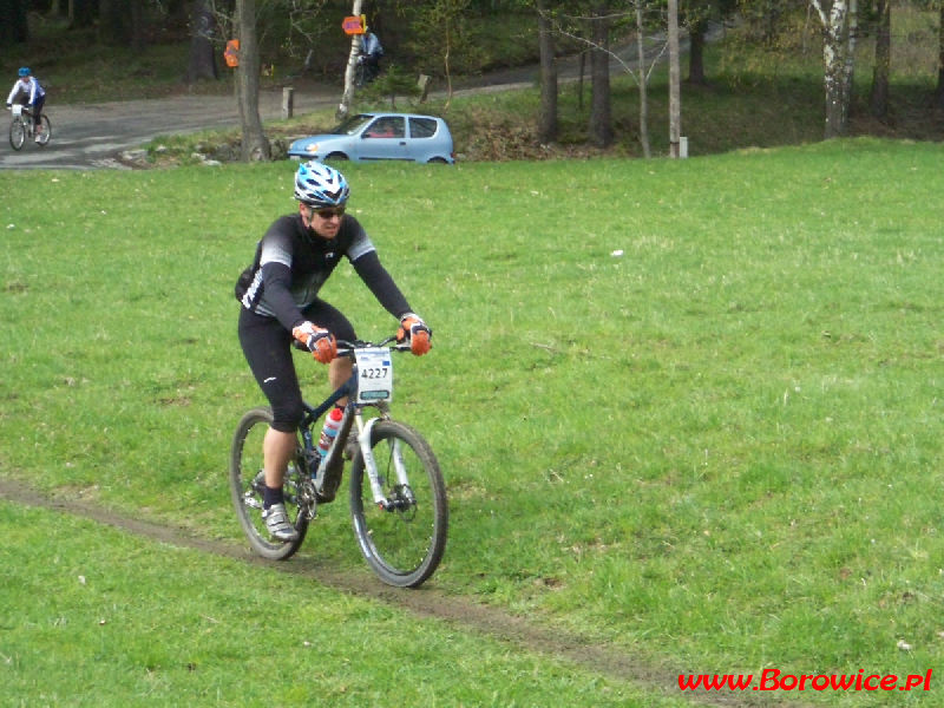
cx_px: 472
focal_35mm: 117
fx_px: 3191
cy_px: 354
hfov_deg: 16.8
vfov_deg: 12.7
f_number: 8
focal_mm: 19.2
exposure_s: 1/320
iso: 400
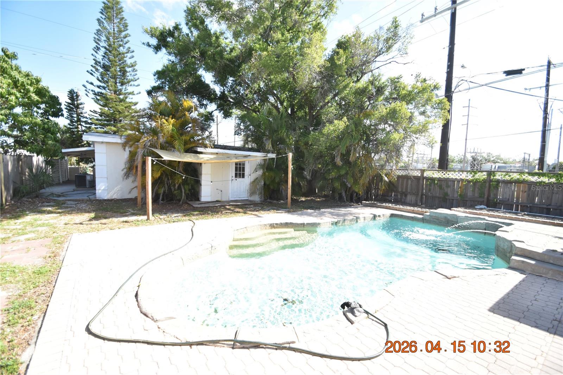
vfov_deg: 77.3
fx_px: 235
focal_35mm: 15
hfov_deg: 100.4
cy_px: 188
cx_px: 282
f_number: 3.5
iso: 800
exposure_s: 1/2000
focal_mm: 10
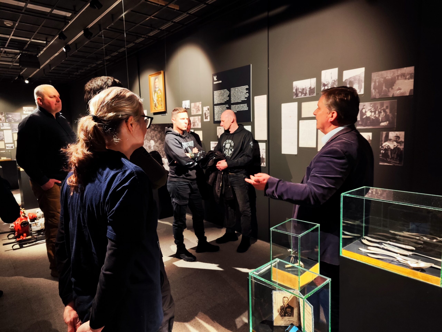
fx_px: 294
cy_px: 166
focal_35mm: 23
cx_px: 221
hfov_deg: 73.9
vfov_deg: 58.9
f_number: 1.8
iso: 208
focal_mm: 5.4
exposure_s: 1/50
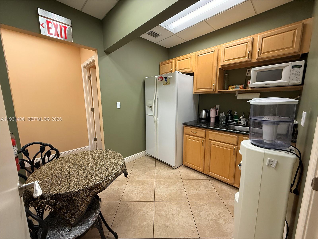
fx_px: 129
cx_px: 159
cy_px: 120
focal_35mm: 14
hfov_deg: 102.1
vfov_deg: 85.7
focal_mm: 2.22
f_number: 2.2
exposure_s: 1/120
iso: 250
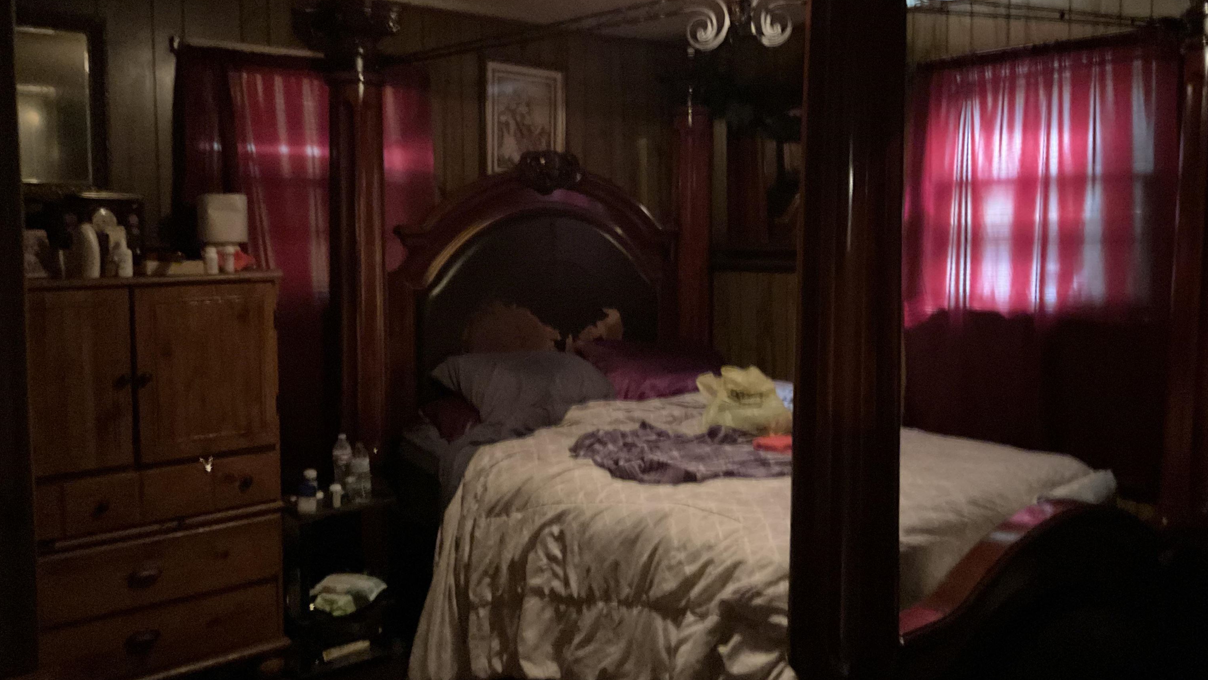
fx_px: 1025
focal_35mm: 32
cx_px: 597
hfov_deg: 61.0
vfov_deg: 36.6
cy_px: 301
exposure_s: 1/15
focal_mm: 3
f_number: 1.8
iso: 1250
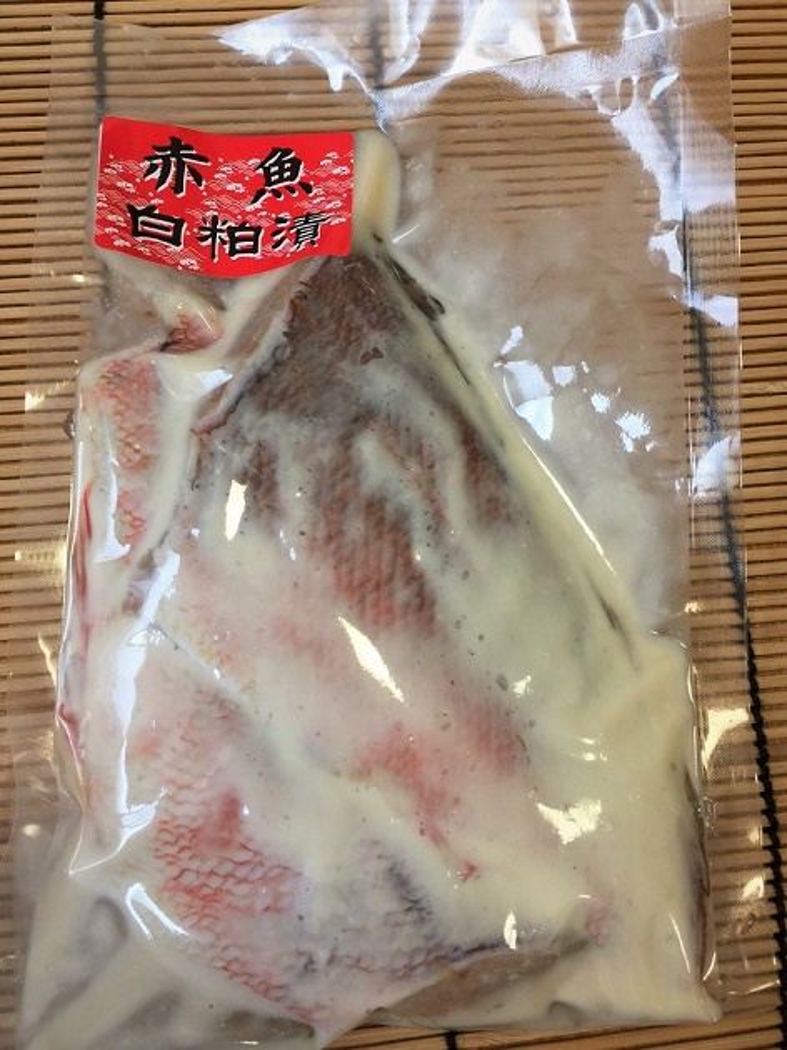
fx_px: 880
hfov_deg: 48.2
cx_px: 394
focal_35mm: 29
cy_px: 525
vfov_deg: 61.7
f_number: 2.2
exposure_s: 1/30
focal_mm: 4.15
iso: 32
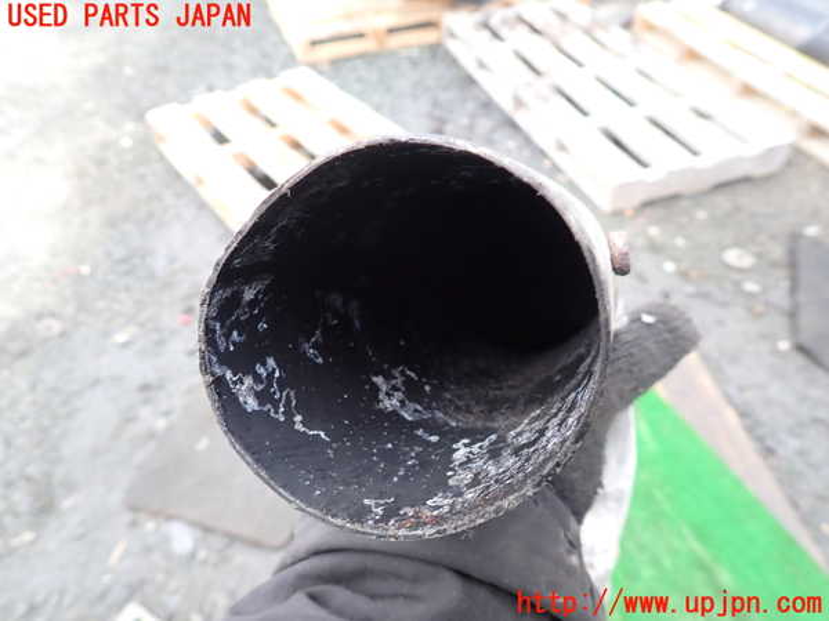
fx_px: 599
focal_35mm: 25
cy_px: 310
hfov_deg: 69.4
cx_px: 414
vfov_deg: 54.9
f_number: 2.8
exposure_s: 1/60
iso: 100
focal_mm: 4.5
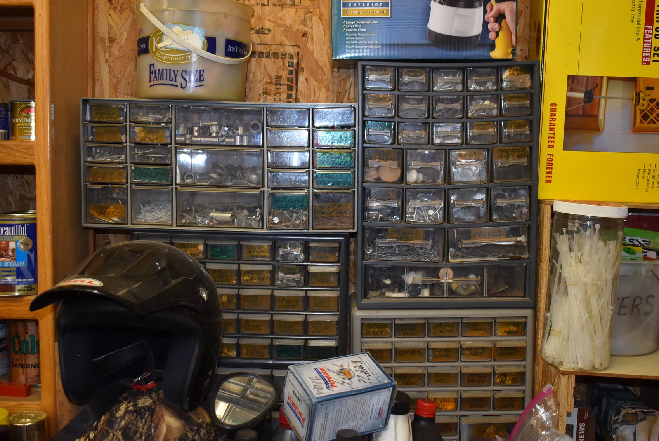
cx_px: 330
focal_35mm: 39
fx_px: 714
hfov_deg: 49.5
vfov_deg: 34.3
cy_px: 220
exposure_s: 1/125
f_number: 4
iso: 800
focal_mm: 26
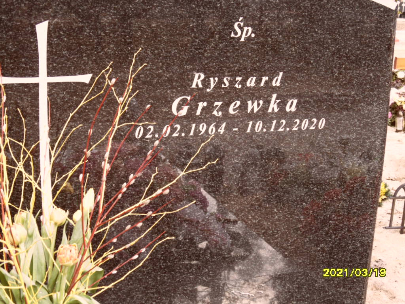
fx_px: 585
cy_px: 152
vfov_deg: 29.1
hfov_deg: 38.2
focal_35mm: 50
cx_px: 202
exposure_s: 1/125
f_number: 3.8
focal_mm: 8.2
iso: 100
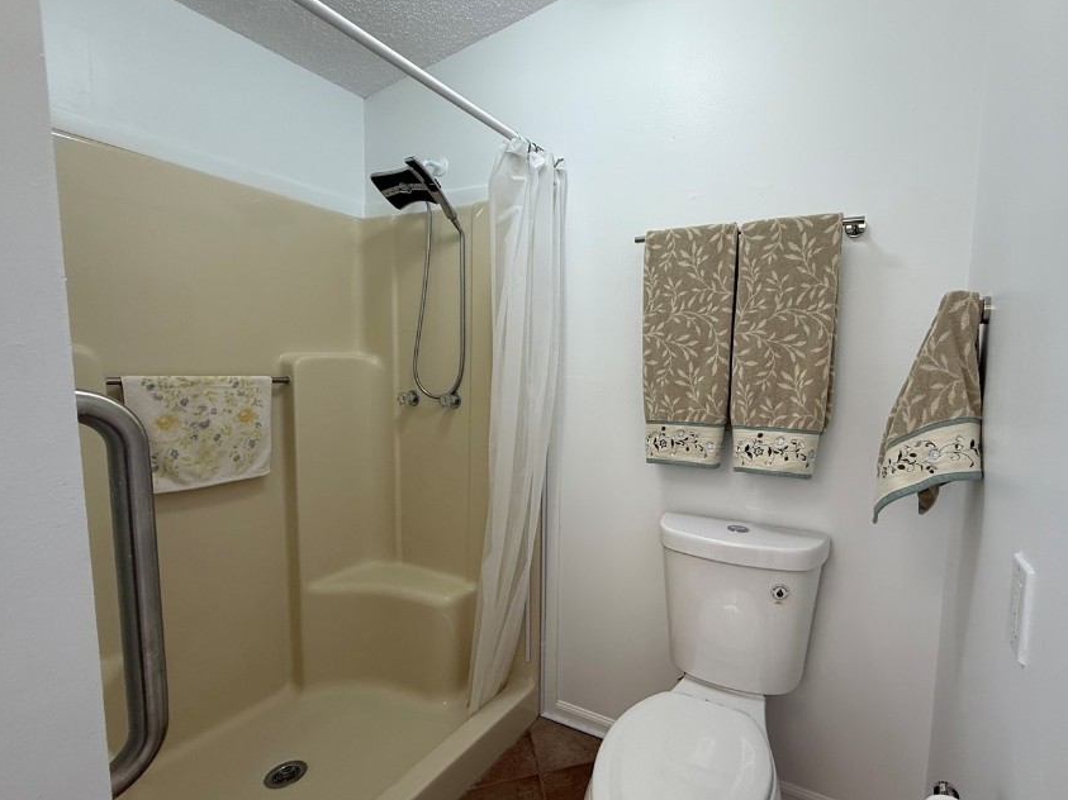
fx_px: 524
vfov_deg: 74.7
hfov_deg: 90.2
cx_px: 625
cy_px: 416
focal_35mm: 17
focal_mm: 2.22
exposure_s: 1/120
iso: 160
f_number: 2.2
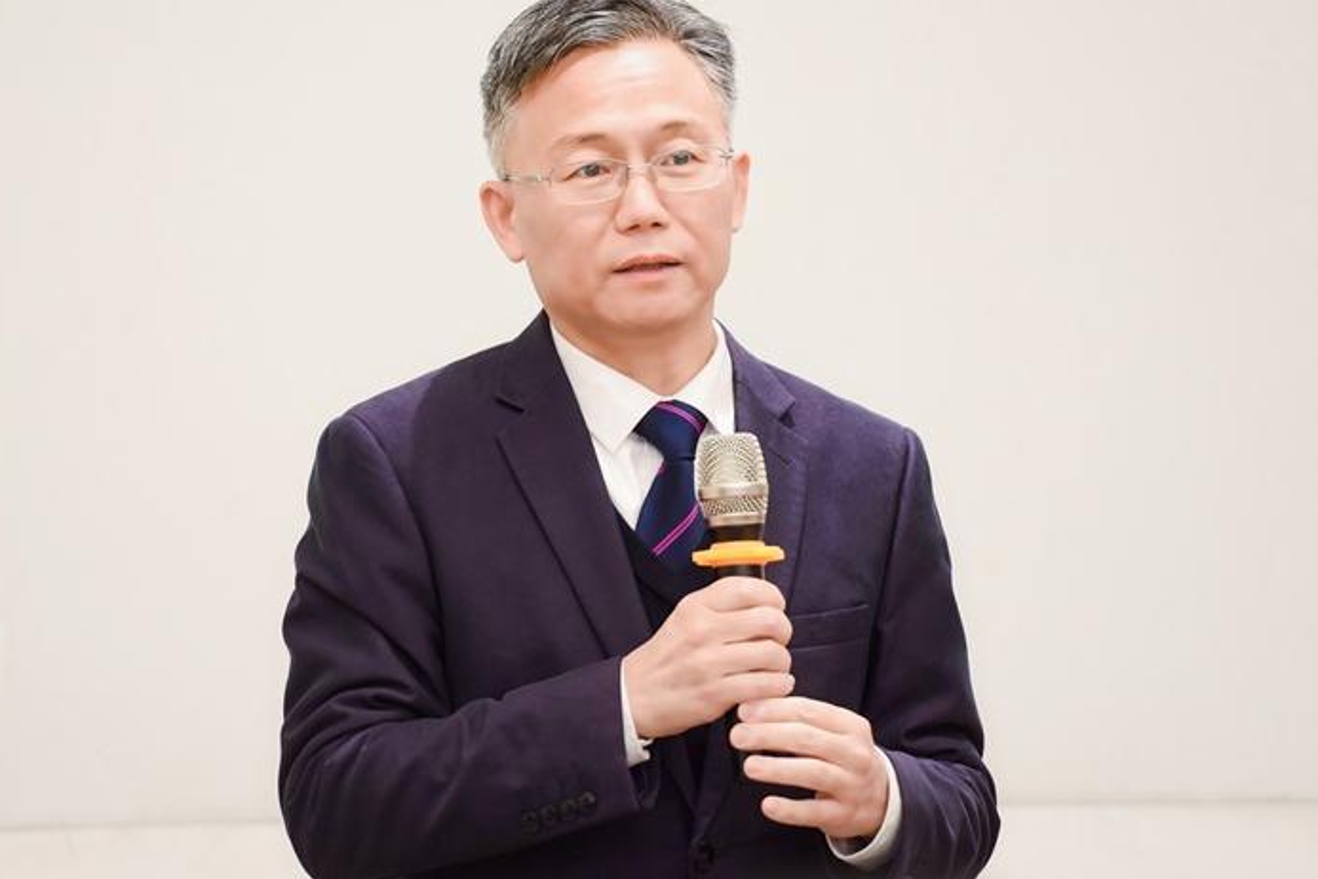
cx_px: 582
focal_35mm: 231
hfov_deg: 8.9
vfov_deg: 5.9
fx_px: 8457
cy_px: 384
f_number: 4
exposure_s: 1/250
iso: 2000
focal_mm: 200
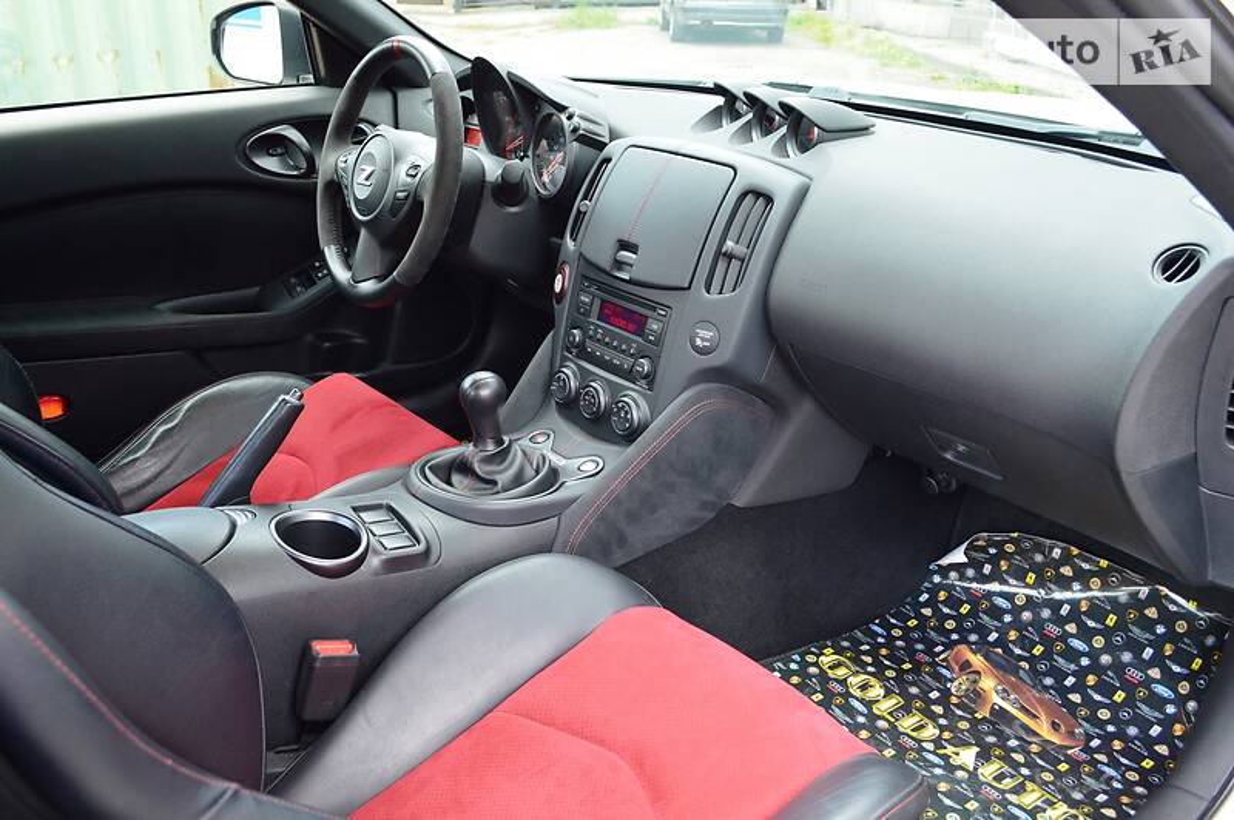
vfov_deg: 39.9
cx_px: 617
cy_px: 410
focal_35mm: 33
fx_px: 1130
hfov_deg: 57.3
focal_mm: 22
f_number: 7.1
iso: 800
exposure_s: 1/60
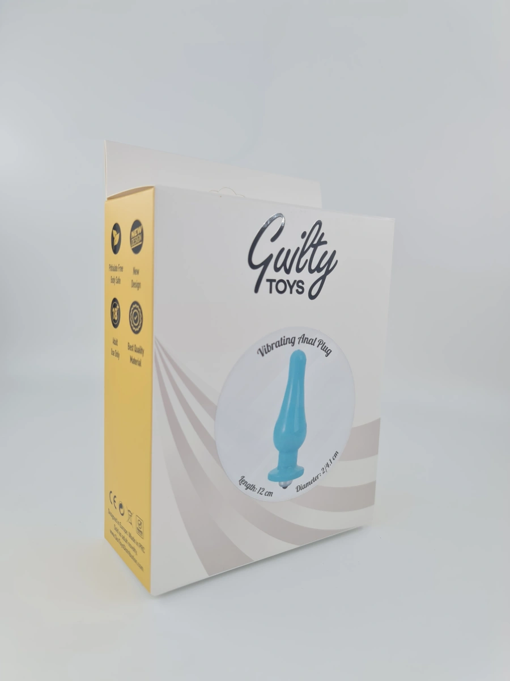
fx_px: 491
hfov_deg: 54.9
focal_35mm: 25
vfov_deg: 69.4
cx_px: 255
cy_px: 340
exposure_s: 1/314
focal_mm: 7
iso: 50
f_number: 1.8
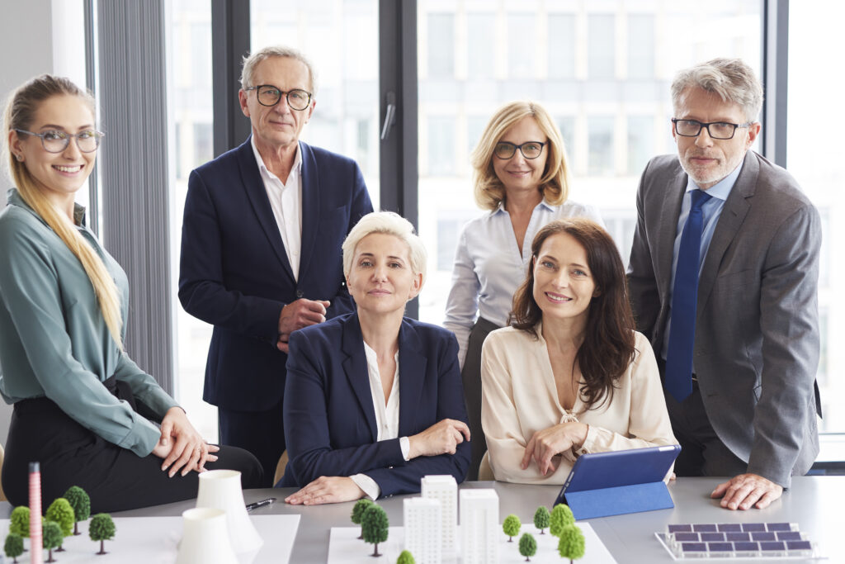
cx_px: 422
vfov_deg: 27.0
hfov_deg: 39.6
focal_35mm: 50
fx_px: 1174
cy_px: 282
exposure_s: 1/125
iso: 200
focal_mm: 50
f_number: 2.8
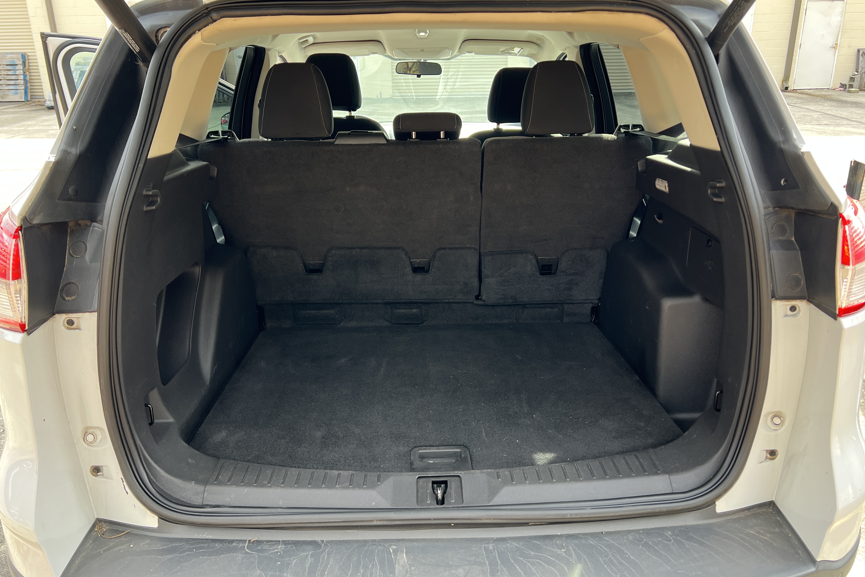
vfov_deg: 46.4
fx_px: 673
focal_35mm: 28
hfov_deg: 65.5
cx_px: 433
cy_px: 264
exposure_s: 1/161
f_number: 1.5
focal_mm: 5.7
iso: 64
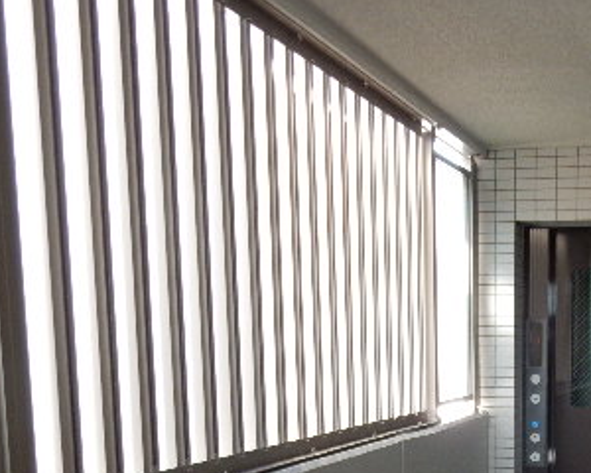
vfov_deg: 27.7
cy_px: 453
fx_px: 910
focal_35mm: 52
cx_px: 542
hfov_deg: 33.9
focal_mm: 4.5
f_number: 3.7
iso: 250
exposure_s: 1/30
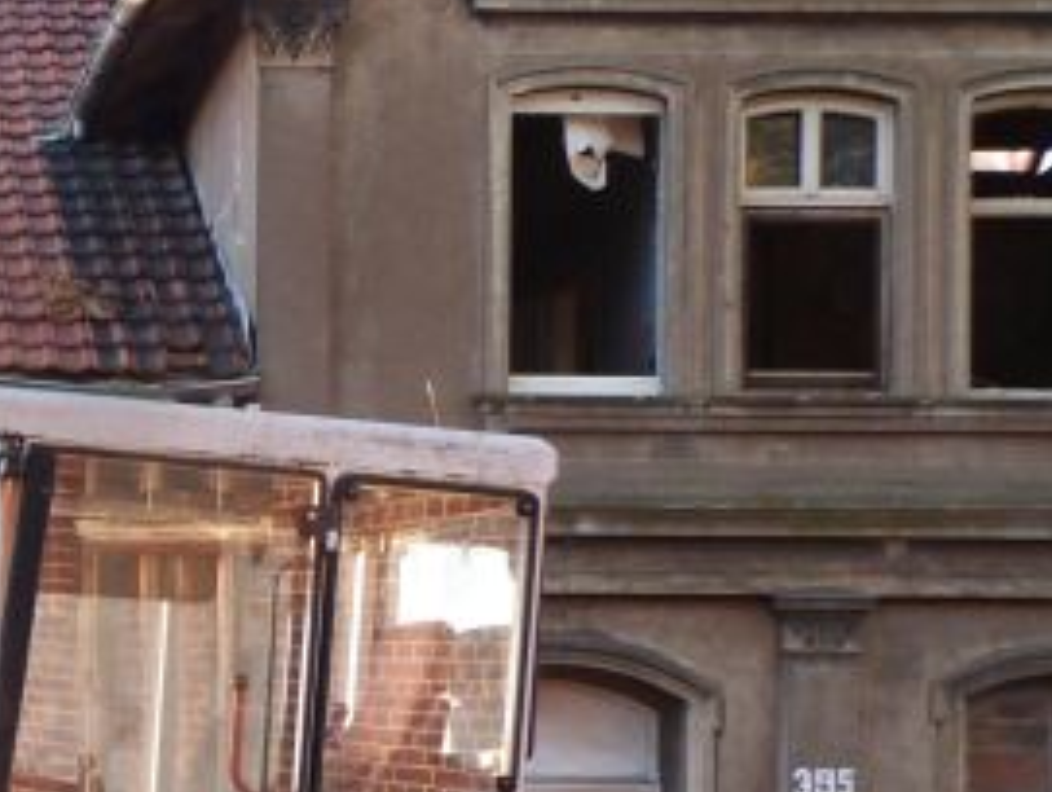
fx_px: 3408
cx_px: -423
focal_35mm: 112
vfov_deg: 12.8
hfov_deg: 16.3
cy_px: 1037
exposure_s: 1/60
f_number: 3.1
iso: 160
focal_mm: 6.7
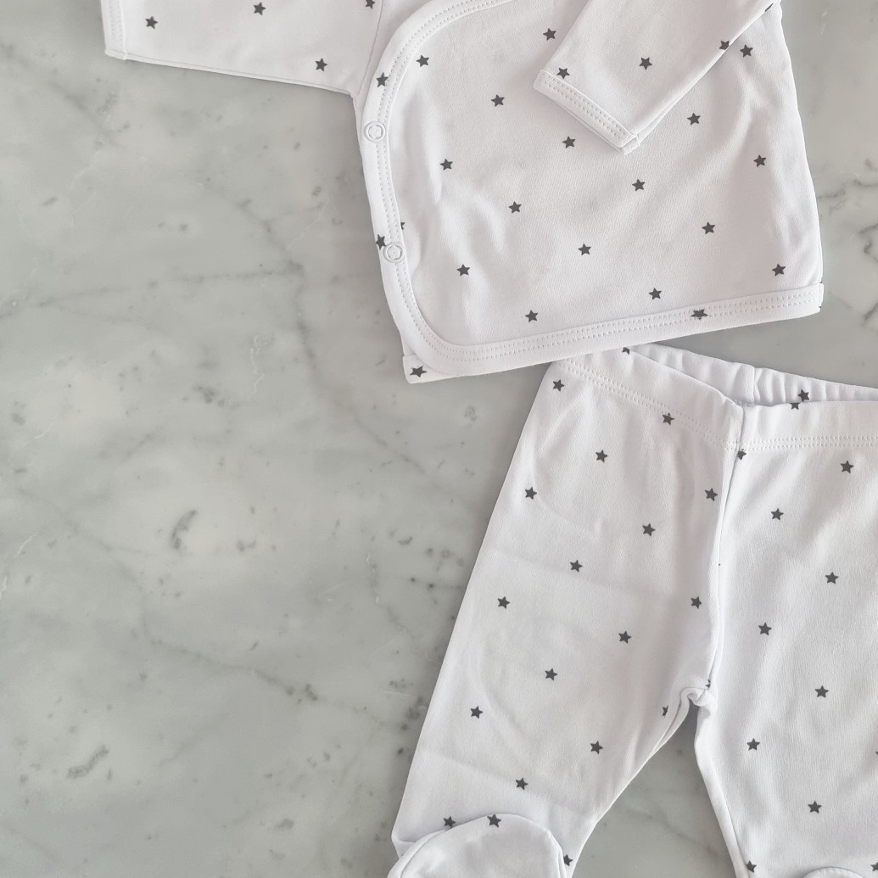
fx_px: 1177
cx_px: 610
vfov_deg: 39.6
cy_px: 204
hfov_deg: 40.2
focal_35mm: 41
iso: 250
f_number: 1.8
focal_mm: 6.7
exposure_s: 1/120
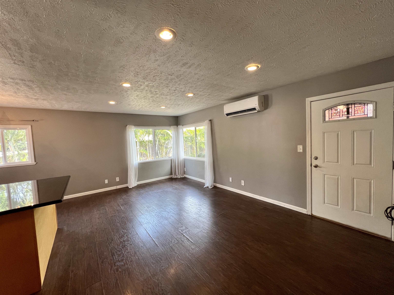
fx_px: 148
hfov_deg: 106.2
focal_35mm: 13
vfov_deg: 89.9
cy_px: 148
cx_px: 197
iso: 160
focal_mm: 1.57
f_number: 1.8
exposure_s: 1/120
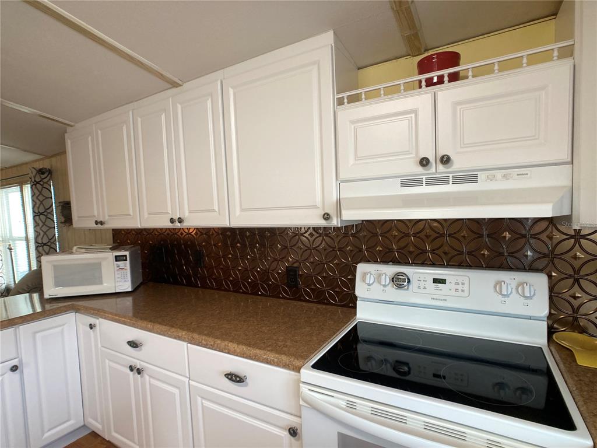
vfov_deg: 49.7
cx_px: 298
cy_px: 224
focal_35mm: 28
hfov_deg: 63.4
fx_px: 483
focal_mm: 3.99
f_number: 1.8
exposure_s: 1/60
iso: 125
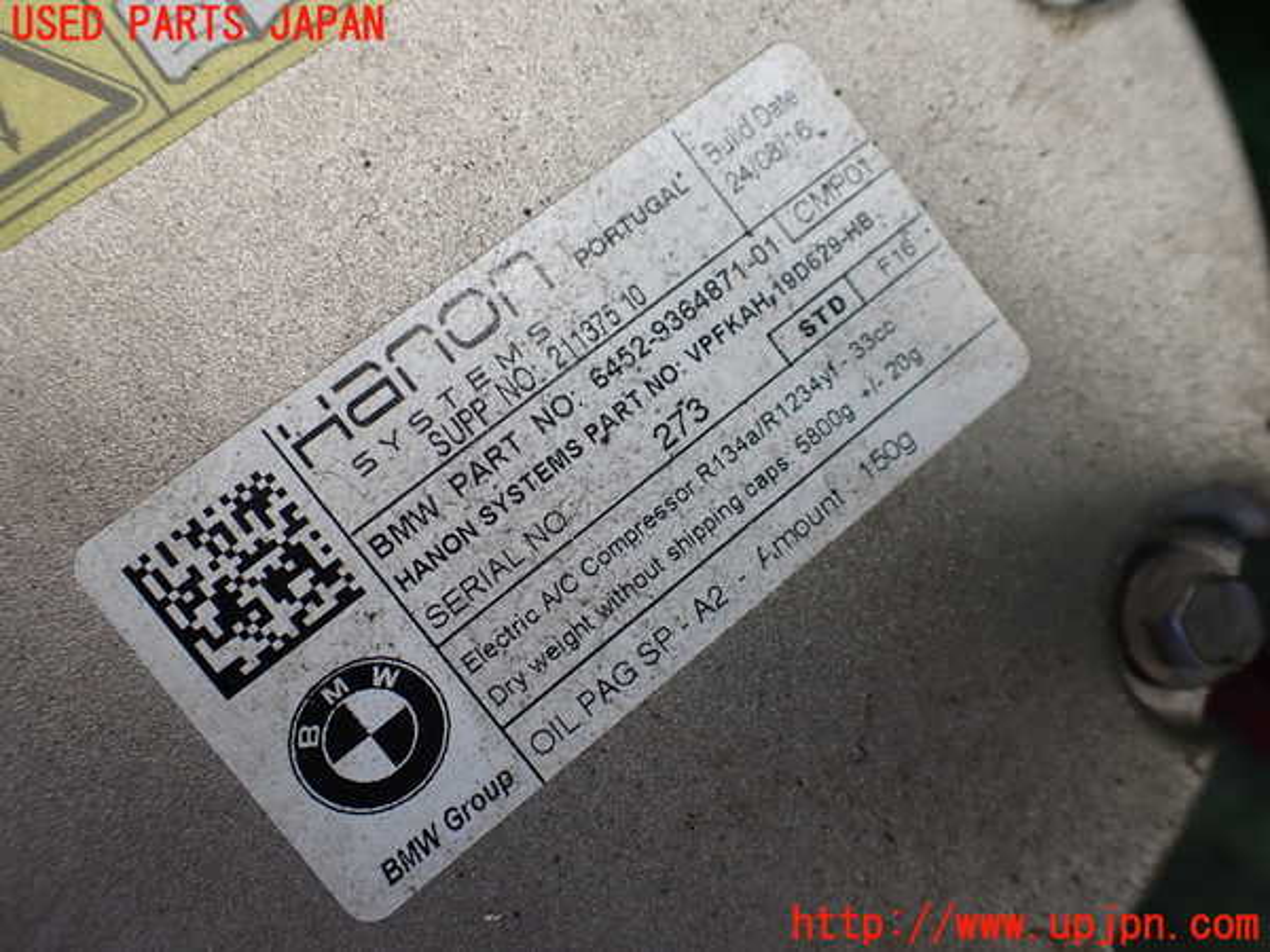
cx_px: 635
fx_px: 1101
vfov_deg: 46.8
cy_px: 476
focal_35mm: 30
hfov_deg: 60.0
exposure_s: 1/125
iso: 125
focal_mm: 5.4
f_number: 2.3
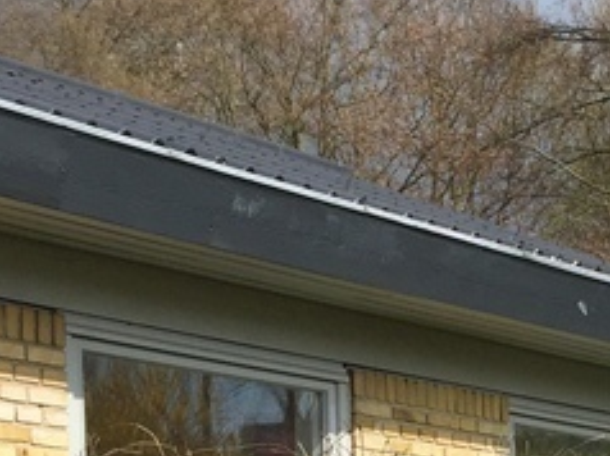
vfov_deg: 11.1
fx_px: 2201
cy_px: 781
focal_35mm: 125
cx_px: 736
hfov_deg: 15.2
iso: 32
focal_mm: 4.15
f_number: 2.2
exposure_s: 1/2083
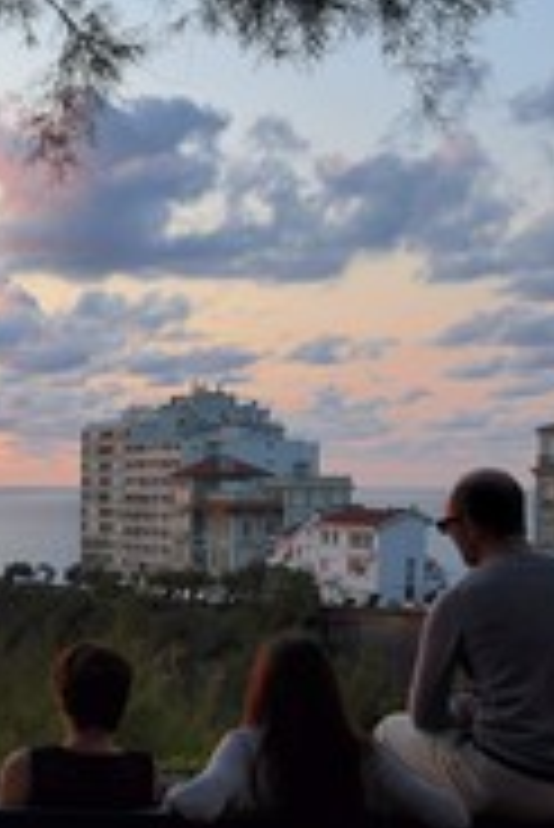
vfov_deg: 27.3
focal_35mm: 73
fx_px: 1682
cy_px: 626
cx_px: -167
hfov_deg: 17.5
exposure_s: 1/40
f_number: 7.1
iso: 200
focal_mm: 32
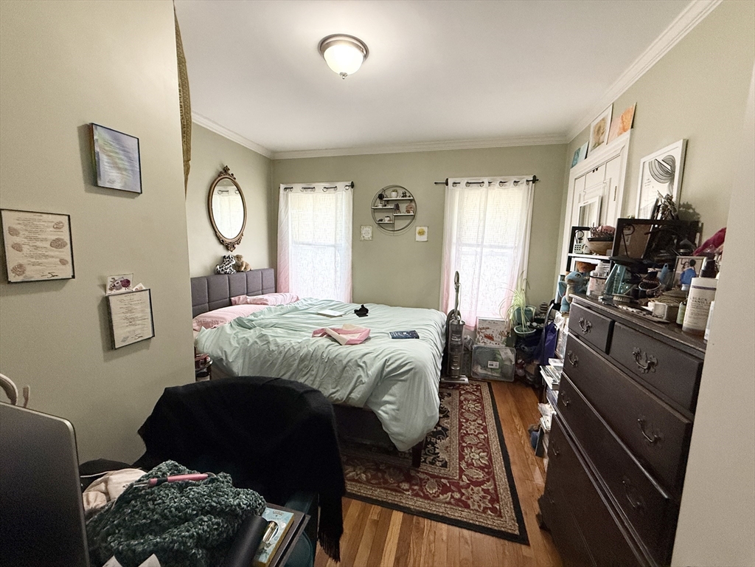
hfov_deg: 102.1
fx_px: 305
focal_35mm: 14
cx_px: 378
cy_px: 284
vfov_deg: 85.7
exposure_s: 1/120
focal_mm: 2.22
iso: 250
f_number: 2.2
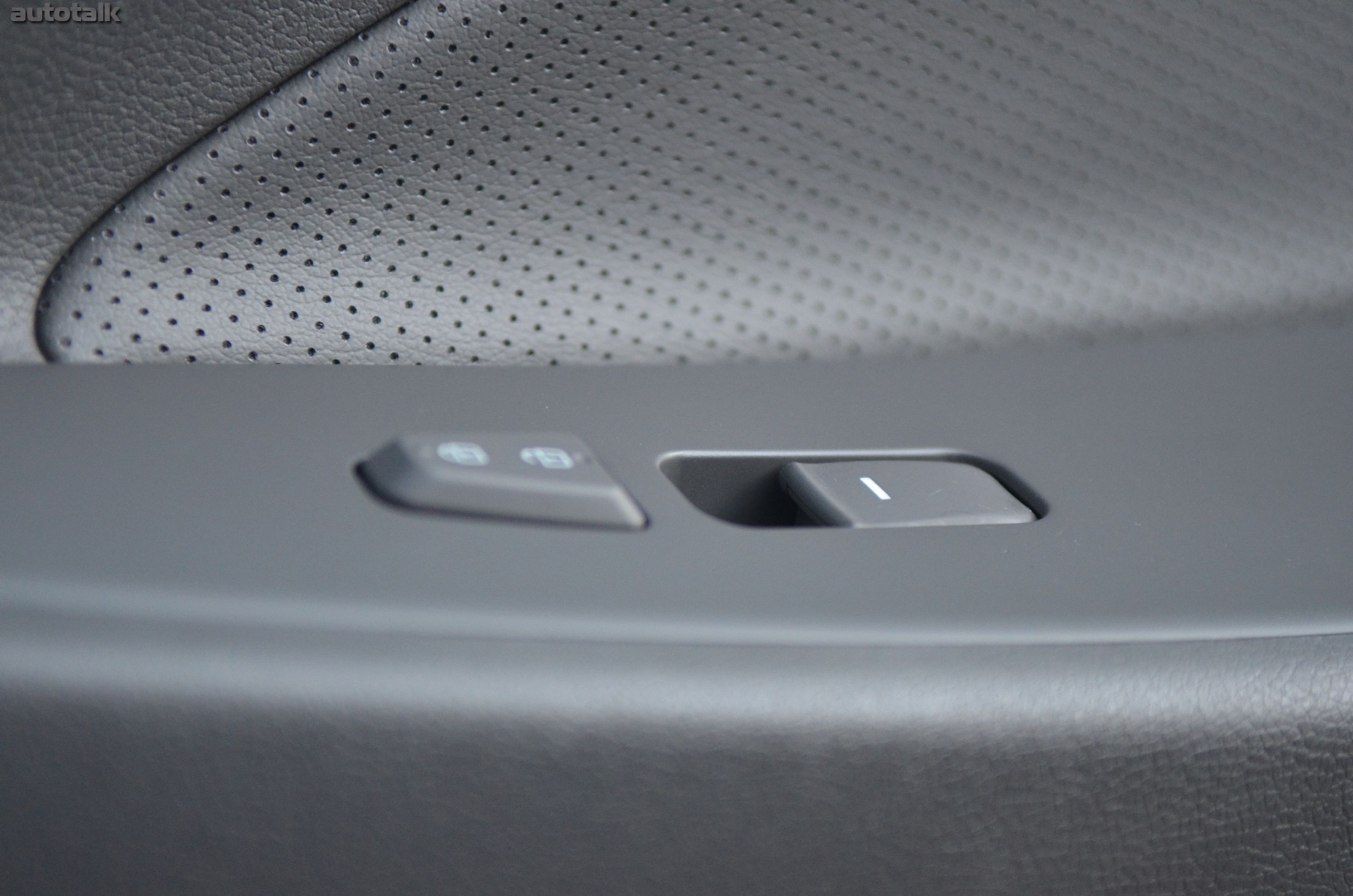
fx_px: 3094
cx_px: 676
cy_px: 448
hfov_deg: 24.7
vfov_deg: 16.5
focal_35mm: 82
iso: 1600
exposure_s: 1/125
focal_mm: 55
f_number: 2.8
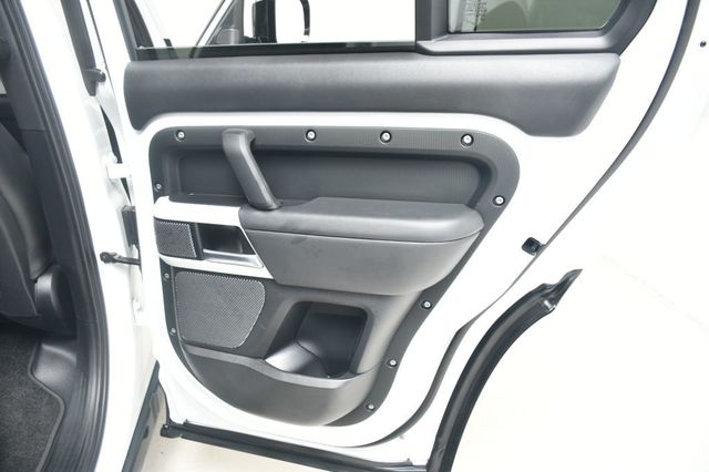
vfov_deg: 47.9
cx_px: 354
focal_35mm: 27
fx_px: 531
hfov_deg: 67.4
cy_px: 236
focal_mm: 18
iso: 100
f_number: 4
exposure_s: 1/160
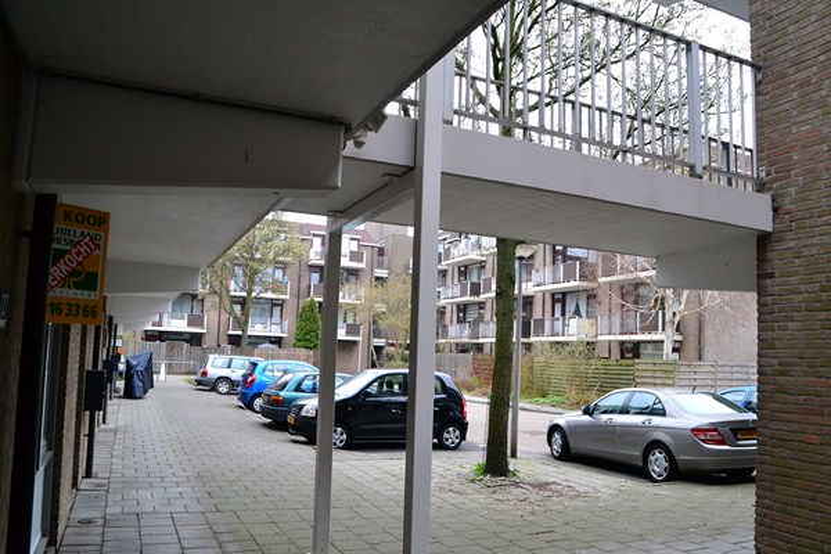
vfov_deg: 47.9
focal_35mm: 27
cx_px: 416
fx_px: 623
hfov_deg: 67.4
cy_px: 277
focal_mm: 18
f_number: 9
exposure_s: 1/250
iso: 1600
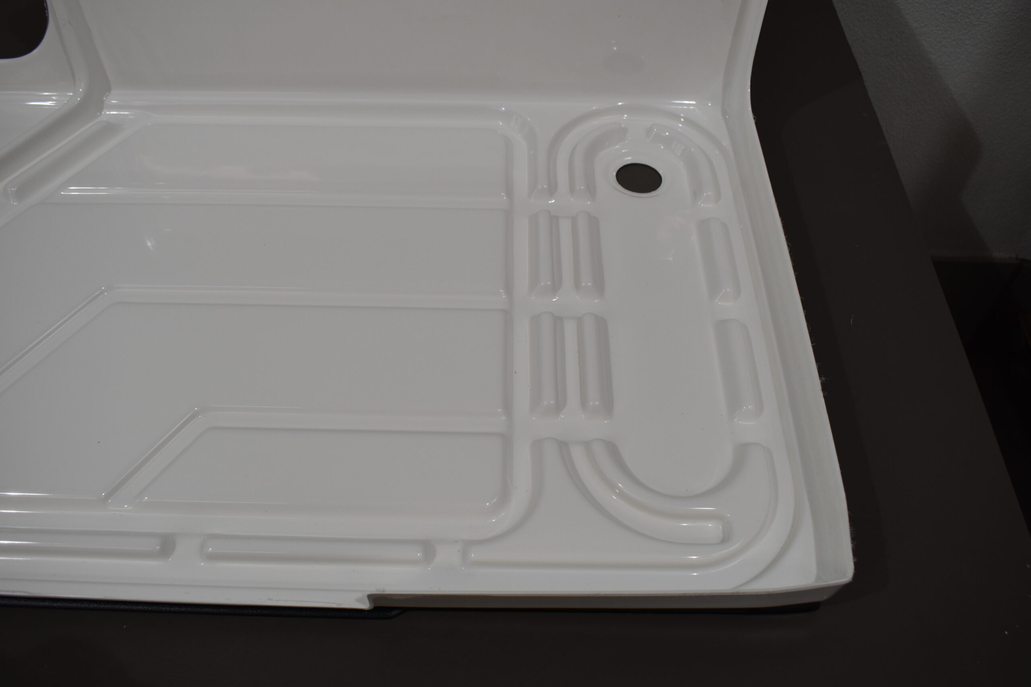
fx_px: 945
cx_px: 516
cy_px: 344
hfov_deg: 57.2
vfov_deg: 40.0
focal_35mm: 33
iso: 200
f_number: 5.6
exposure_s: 1/160
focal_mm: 22
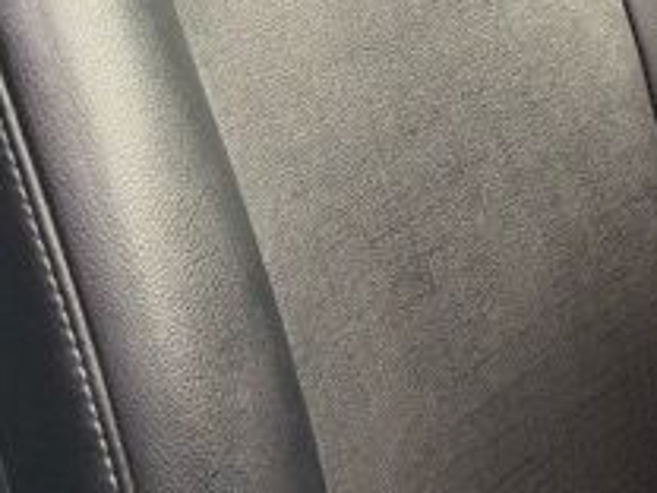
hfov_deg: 13.6
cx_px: 1409
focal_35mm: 118
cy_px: 38
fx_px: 2240
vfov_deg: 12.4
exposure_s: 1/77
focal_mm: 6.76
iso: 200
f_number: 1.78
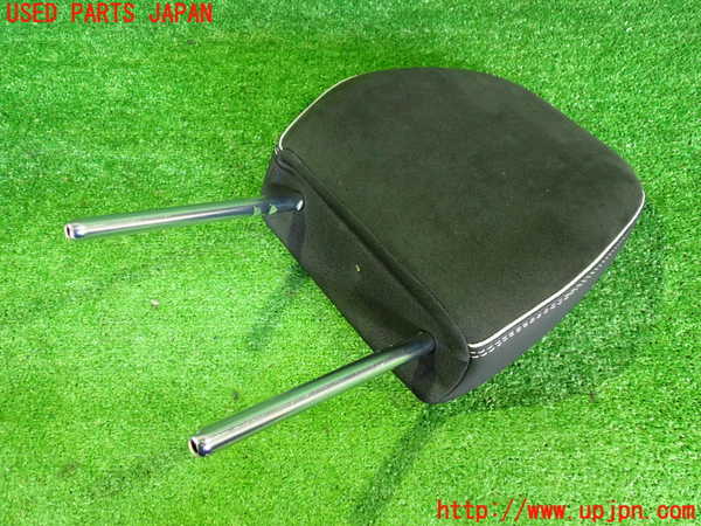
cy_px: 263
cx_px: 350
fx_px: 608
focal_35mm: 30
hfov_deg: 60.0
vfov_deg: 46.8
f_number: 2.3
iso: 800
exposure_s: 1/25
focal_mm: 5.4
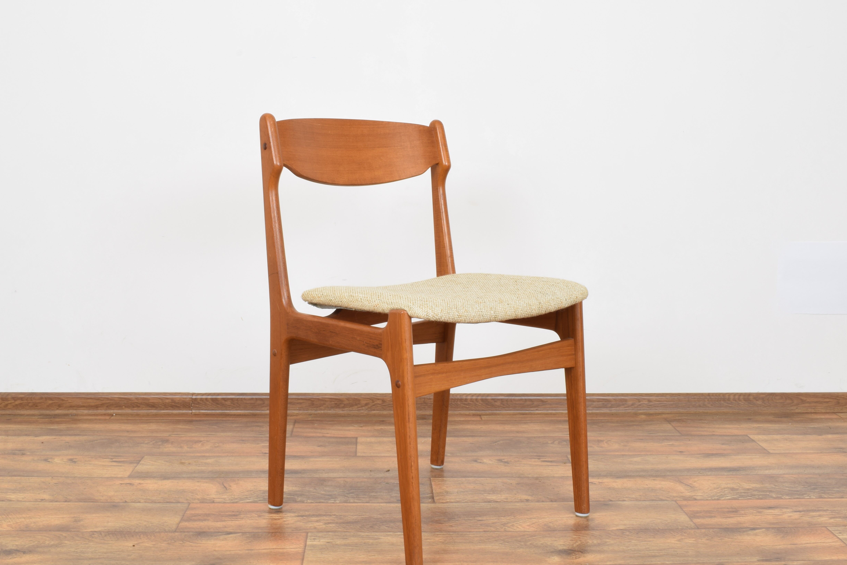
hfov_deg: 44.5
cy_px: 308
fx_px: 1035
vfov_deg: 30.5
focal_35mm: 44
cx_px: 409
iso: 100
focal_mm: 24
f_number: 25
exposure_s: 4
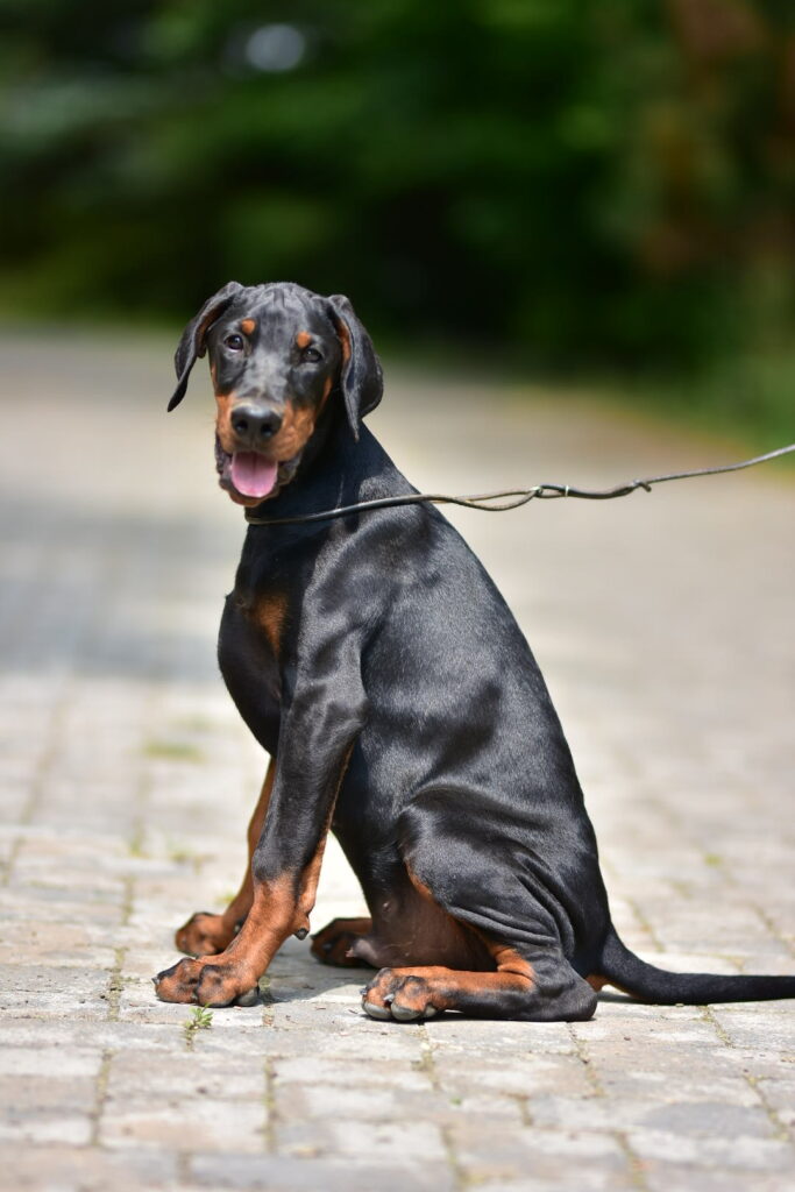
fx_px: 4222
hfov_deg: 10.8
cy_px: 596
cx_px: 398
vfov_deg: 16.1
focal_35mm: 128
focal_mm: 85
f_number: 1.4
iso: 100
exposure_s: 1/2000
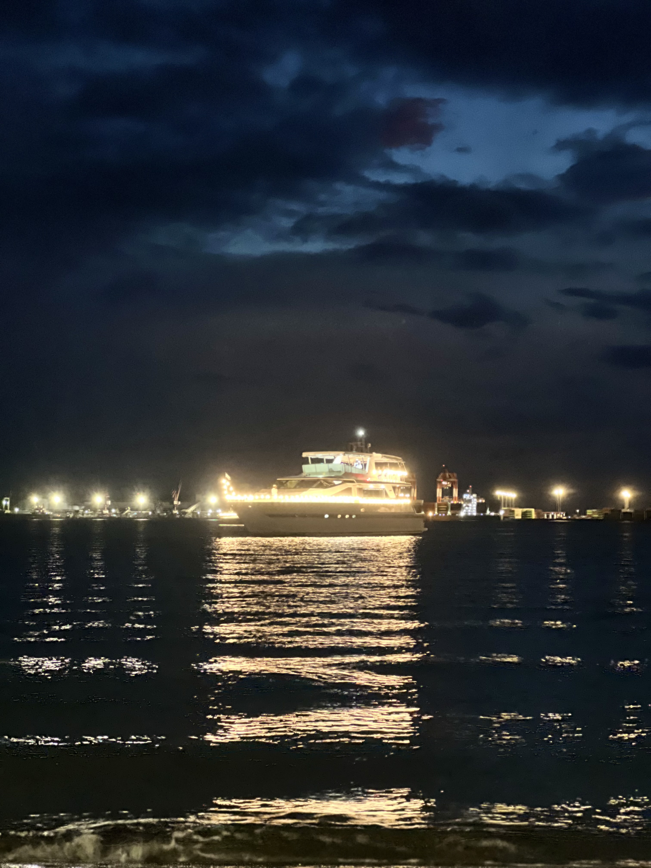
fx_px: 1931
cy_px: 434
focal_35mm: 77
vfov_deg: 25.3
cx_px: 326
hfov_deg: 19.1
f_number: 2.8
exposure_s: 1/15
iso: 1600
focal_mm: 9
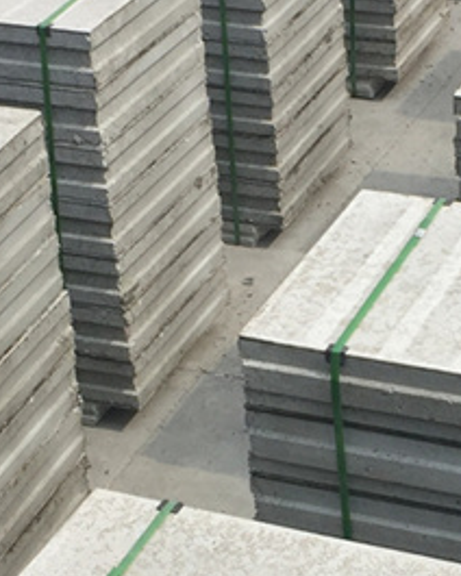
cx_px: 389
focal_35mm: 114
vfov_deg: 16.8
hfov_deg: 13.4
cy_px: 439
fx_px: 1944
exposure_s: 1/2475
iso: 32
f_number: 2.2
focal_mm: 4.15
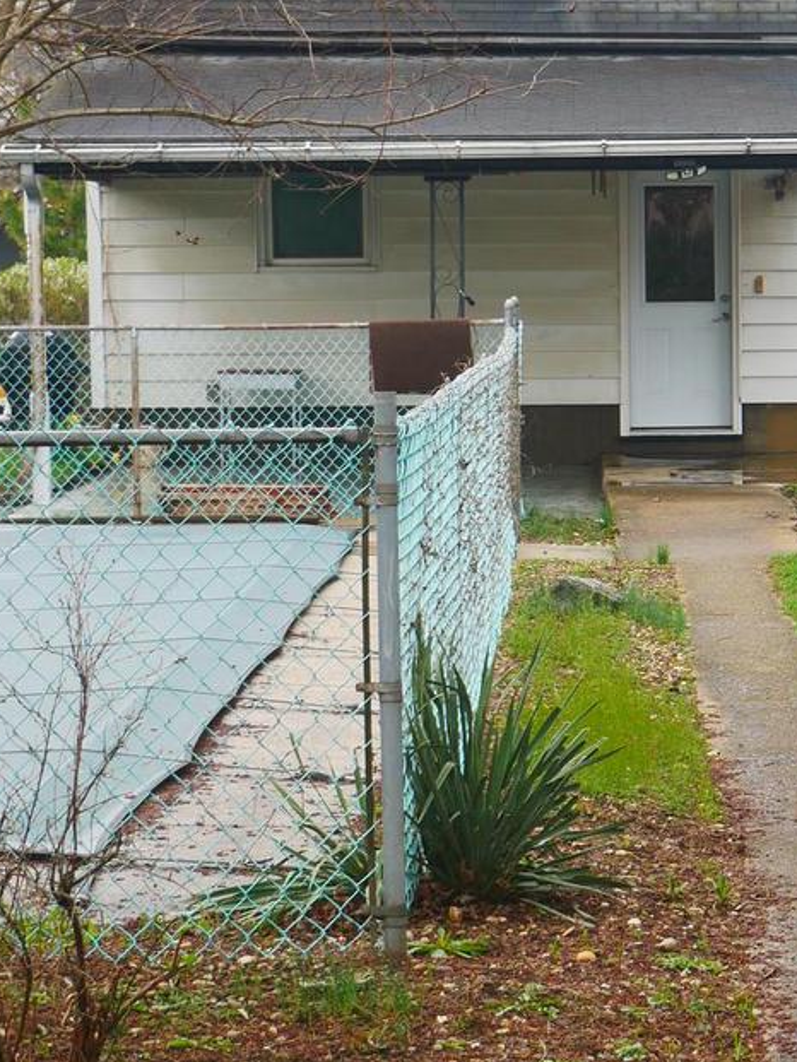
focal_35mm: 99
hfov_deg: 14.7
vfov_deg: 19.8
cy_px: 518
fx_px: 3038
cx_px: 823
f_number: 4.5
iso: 200
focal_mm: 20
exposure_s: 1/125
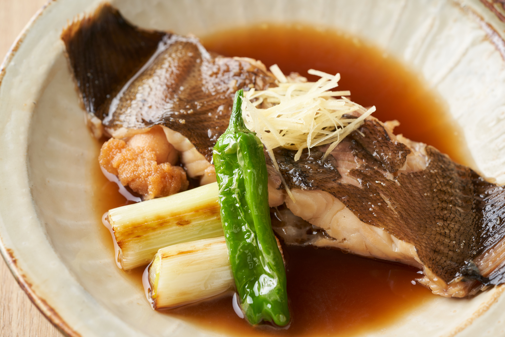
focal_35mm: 90
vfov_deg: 15.2
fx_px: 1263
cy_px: 168
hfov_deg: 22.6
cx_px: 252
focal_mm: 90
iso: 100
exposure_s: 1/125
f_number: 5.6
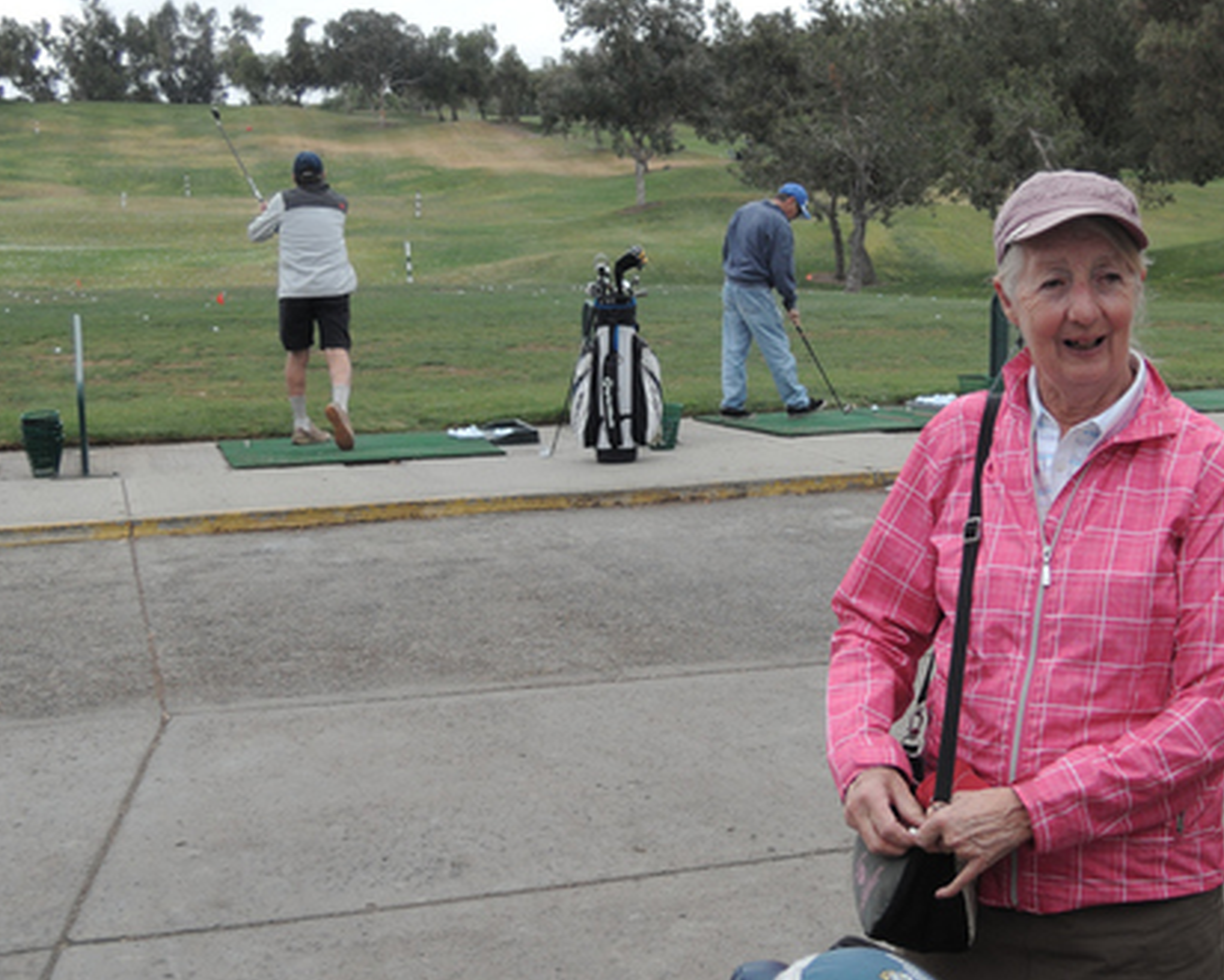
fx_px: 2102
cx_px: 856
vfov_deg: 26.2
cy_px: 459
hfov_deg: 32.1
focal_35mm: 58
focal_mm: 7.5
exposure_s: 1/320
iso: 100
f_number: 3.2
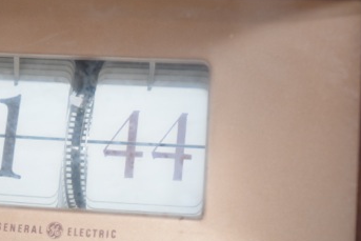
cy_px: 152
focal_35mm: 154
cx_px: 96
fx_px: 1544
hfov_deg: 13.3
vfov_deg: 8.9
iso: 1600
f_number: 5.6
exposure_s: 1/125
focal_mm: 55
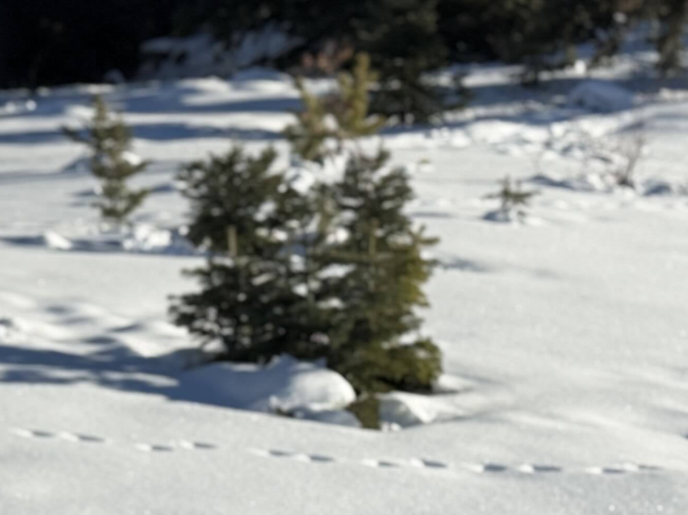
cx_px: -247
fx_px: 2921
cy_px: 505
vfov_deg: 10.0
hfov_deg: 12.9
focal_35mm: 147
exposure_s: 1/11364
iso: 80
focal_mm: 6.76
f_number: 1.78
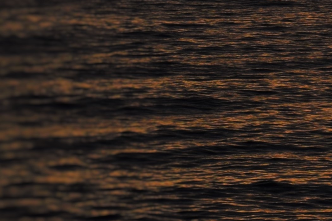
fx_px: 3734
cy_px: -225
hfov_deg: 5.0
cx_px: 568
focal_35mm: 405
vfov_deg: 3.4
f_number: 11
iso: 200
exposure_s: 1/500
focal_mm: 48
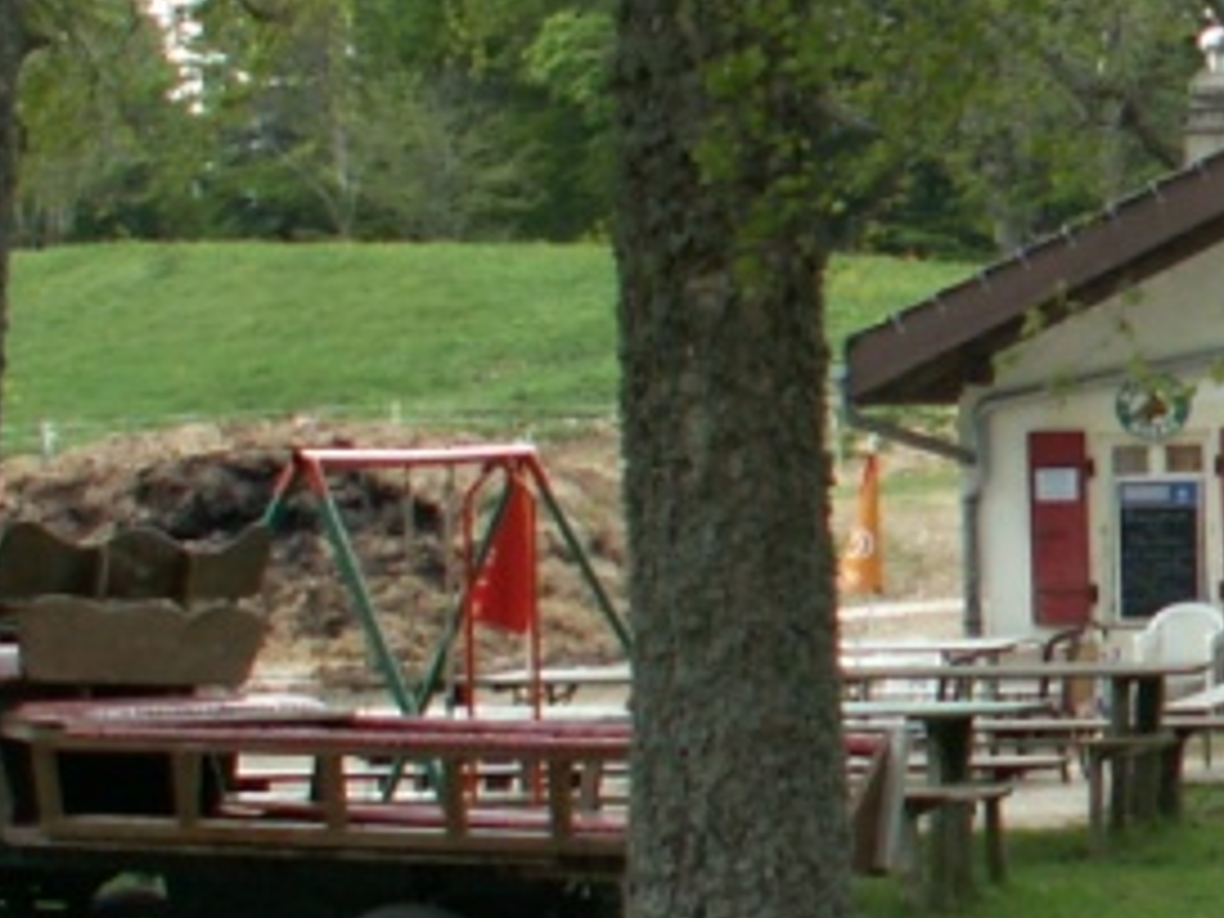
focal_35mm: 132
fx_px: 4667
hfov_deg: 13.8
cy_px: 342
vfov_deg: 11.2
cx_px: 1984
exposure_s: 1/50
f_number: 2.8
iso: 50
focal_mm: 5.86
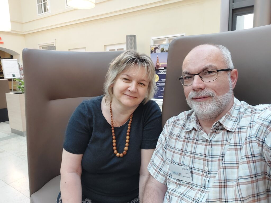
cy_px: 102
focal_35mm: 25
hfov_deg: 69.4
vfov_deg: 54.9
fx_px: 196
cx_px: 136
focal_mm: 3.72
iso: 320
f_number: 2.2
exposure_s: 1/50
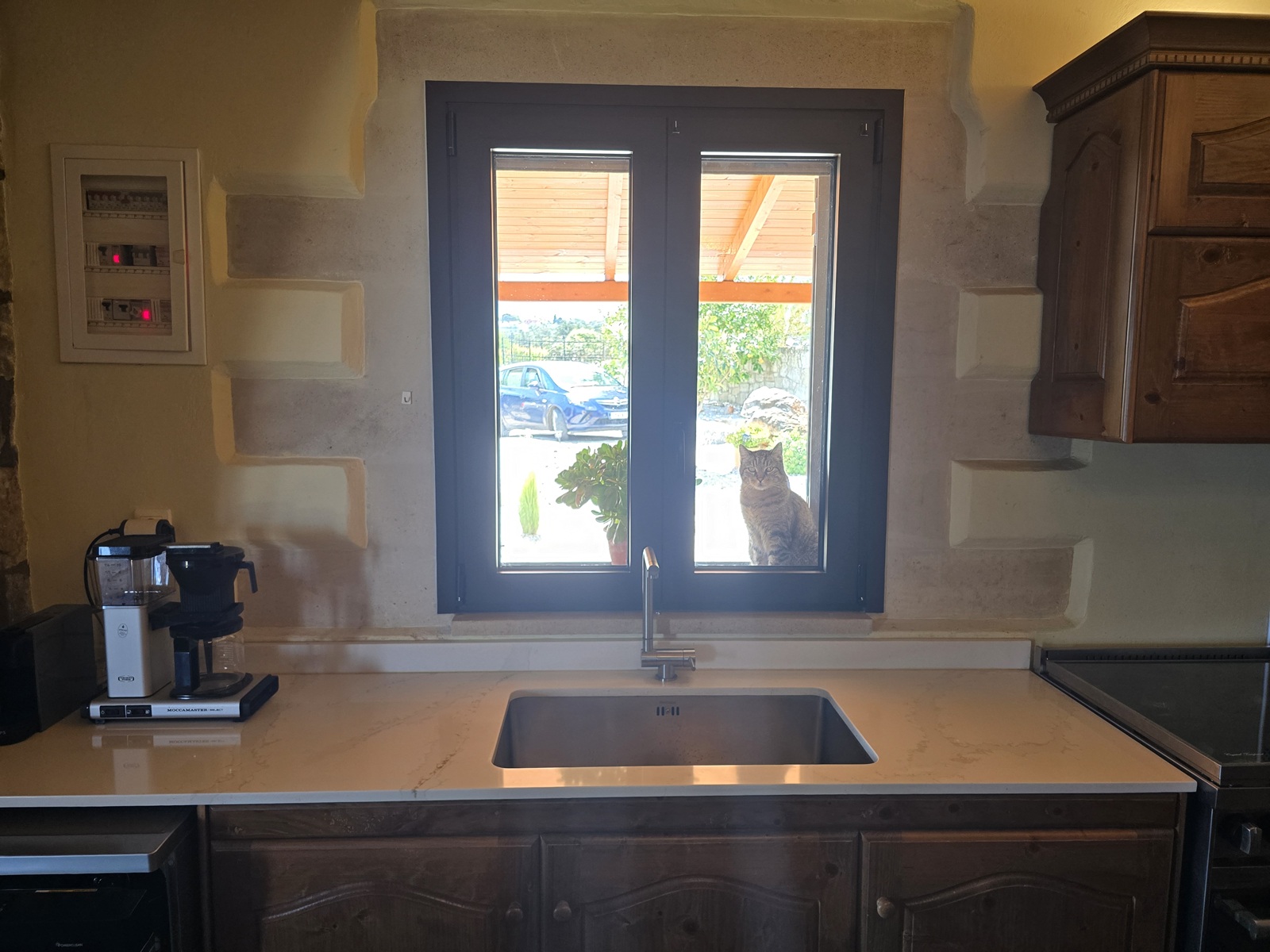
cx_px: 635
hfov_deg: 73.9
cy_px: 476
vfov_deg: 58.9
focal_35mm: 23
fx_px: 844
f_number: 1.7
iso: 125
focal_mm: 6.3
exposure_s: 1/100
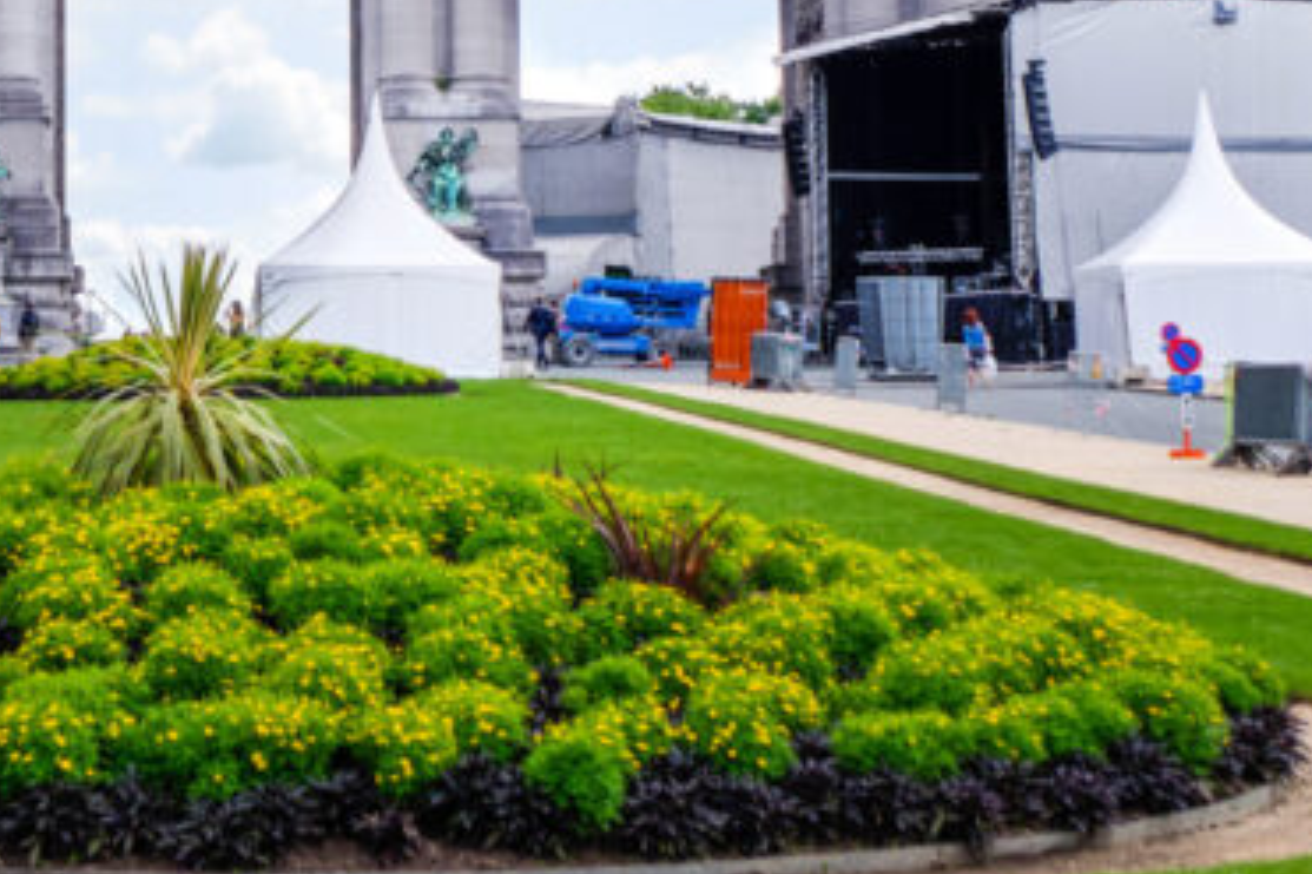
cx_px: 205
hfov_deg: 19.2
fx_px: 3825
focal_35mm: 105
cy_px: -253
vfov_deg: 12.6
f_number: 8
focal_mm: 25.6
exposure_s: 1/120
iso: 200
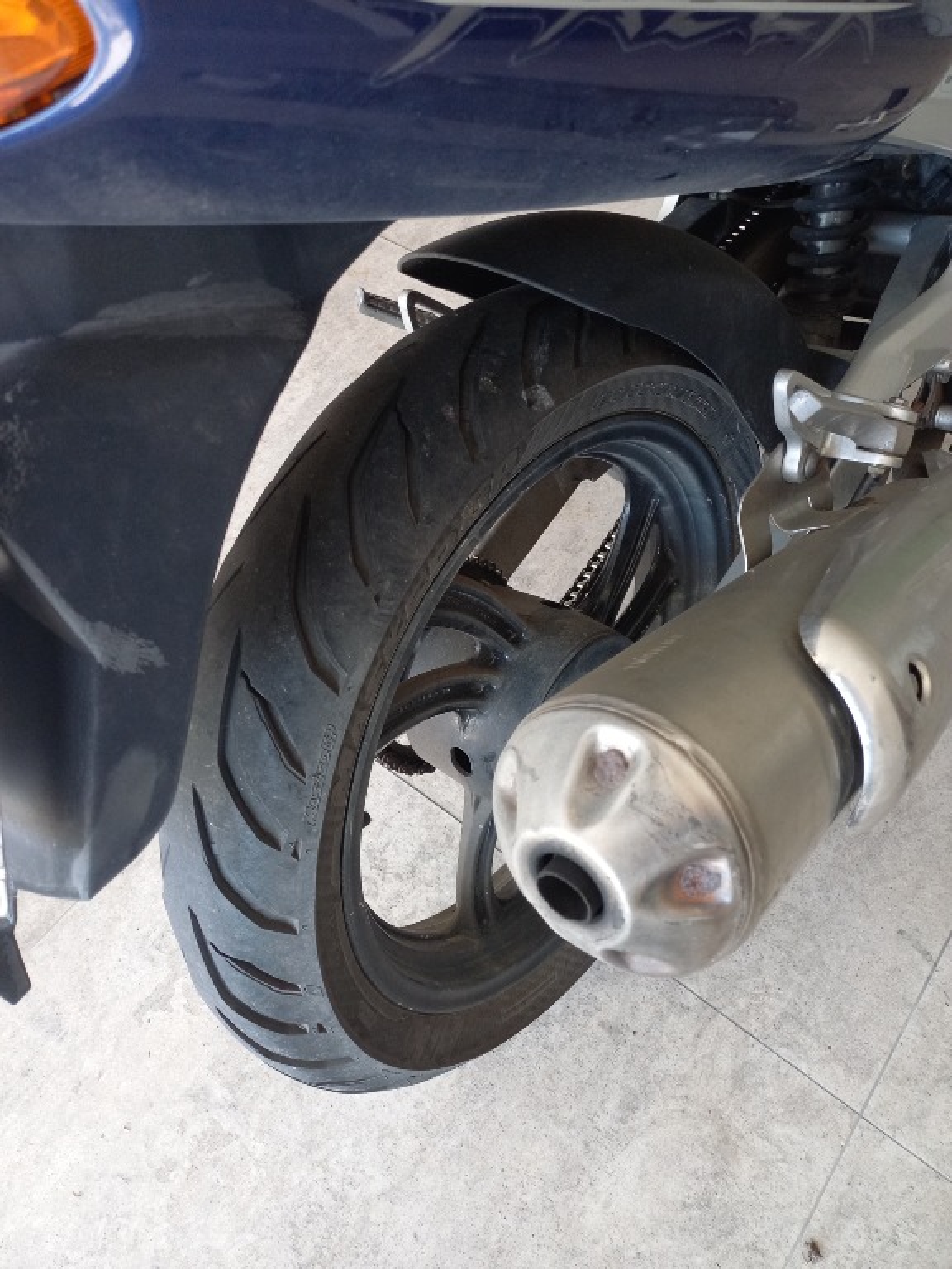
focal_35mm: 25
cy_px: 634
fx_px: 917
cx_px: 476
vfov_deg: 69.4
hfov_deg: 54.9
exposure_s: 1/60
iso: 200
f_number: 1.8
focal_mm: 4.65
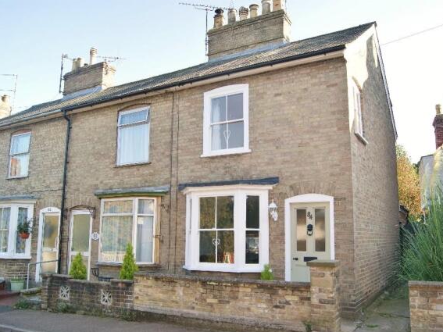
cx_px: 242
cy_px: 170
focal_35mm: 30
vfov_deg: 46.8
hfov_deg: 59.9
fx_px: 384
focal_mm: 18
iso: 100
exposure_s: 1/160
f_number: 5
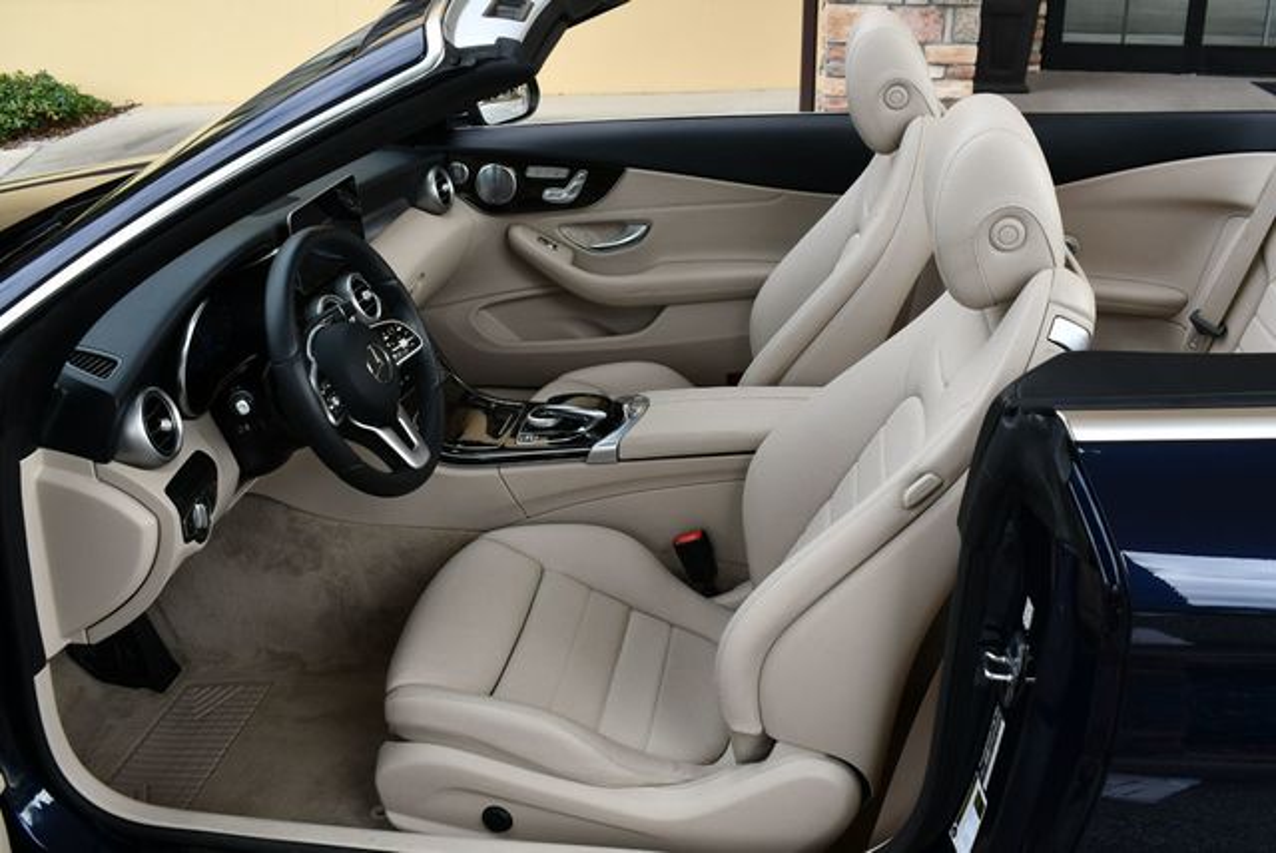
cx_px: 638
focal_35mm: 36
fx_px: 1277
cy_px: 426
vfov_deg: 36.9
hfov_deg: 53.1
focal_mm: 18
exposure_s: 1/250
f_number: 5.6
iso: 250
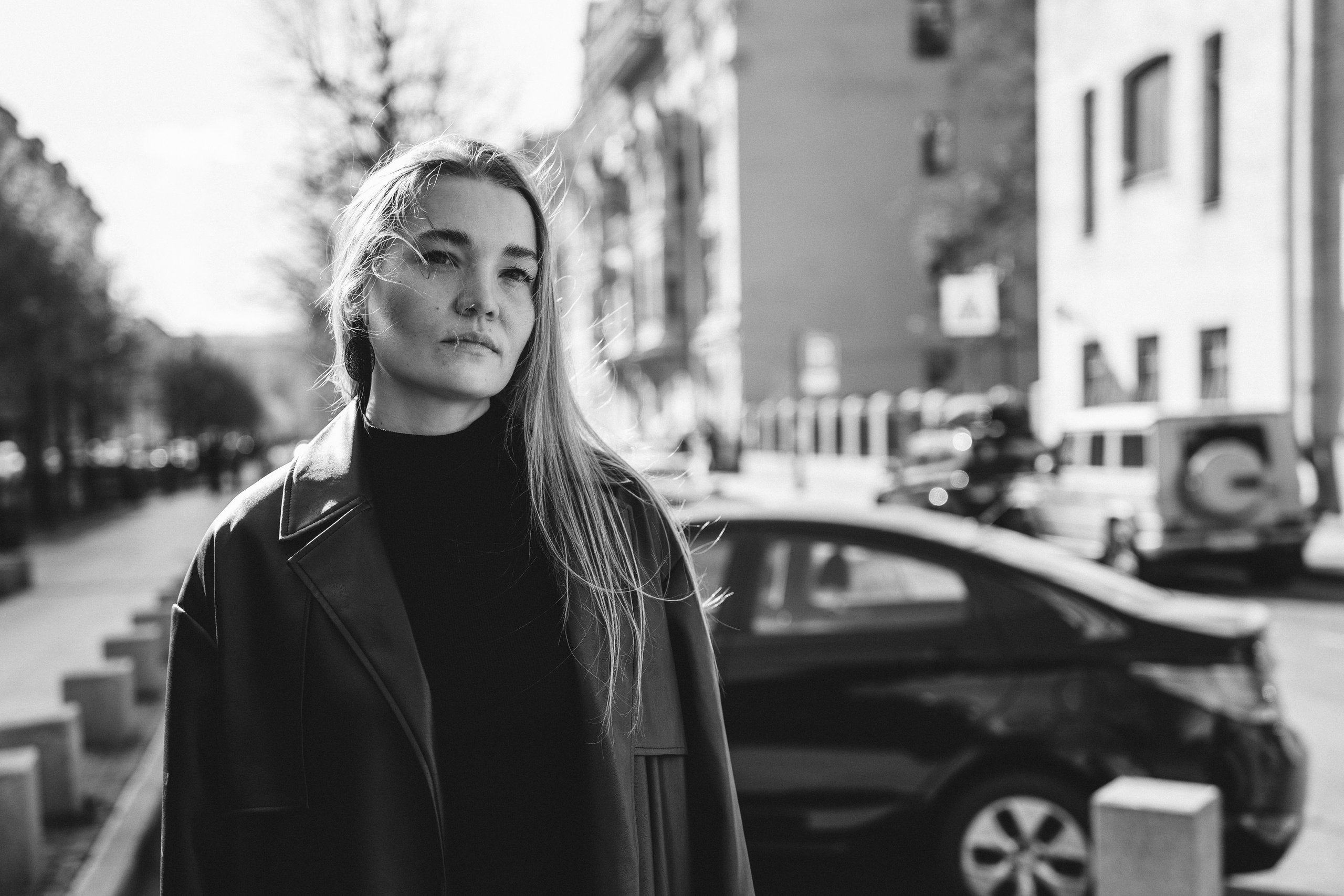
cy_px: 448
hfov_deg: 41.1
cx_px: 672
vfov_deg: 28.1
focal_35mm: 48
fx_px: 1792
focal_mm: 48
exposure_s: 1/500
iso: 100
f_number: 2.8
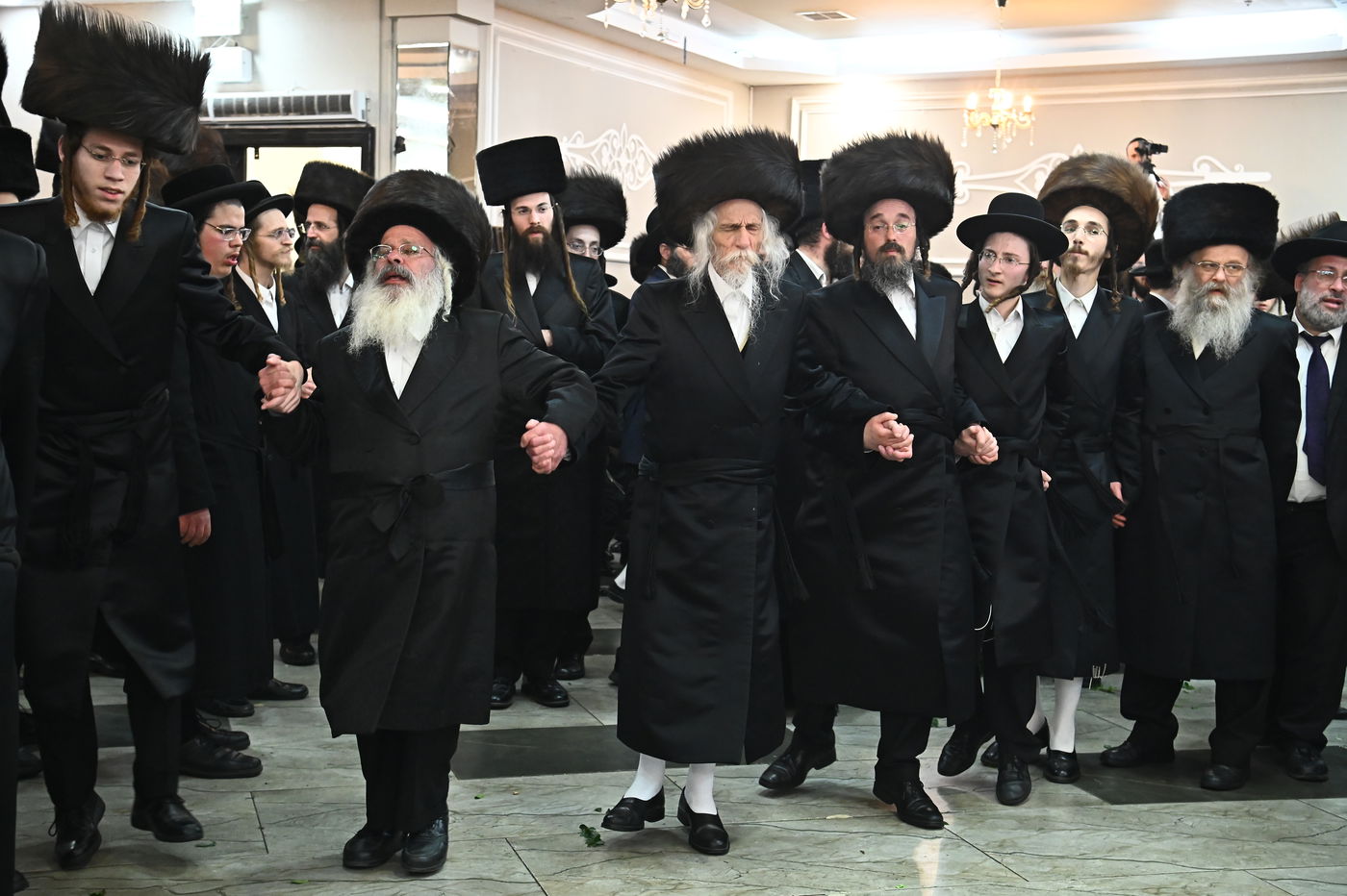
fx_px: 1870
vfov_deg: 27.0
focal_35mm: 50
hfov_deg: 39.6
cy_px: 448
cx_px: 674
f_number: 5
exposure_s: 1/200
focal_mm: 50
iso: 5000
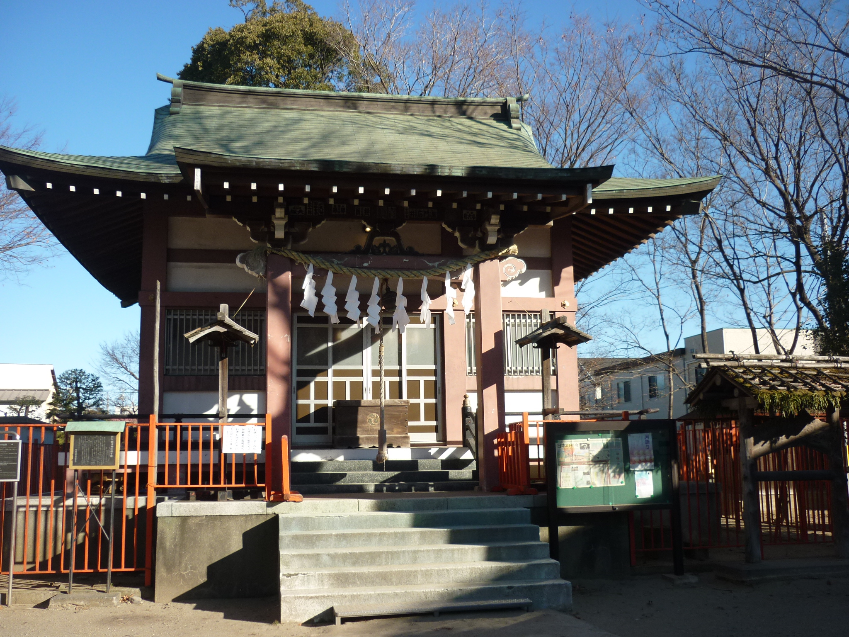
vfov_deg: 42.9
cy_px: 318
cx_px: 424
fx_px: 809
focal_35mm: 33
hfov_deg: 55.4
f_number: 2.8
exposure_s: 1/640
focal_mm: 5.5
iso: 80
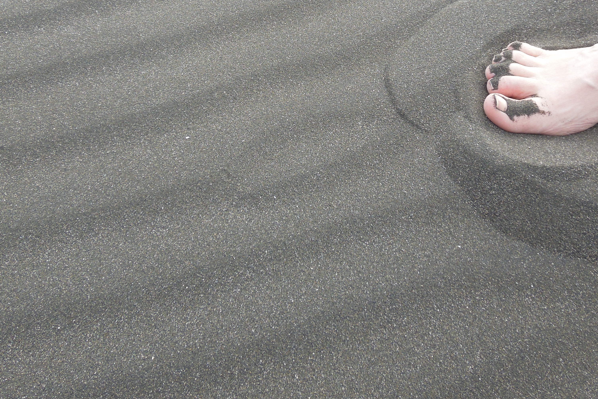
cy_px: 54
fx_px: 664
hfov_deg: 48.4
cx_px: 329
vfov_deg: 32.1
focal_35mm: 40
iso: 100
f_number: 3.3
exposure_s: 1/250
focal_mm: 4.5
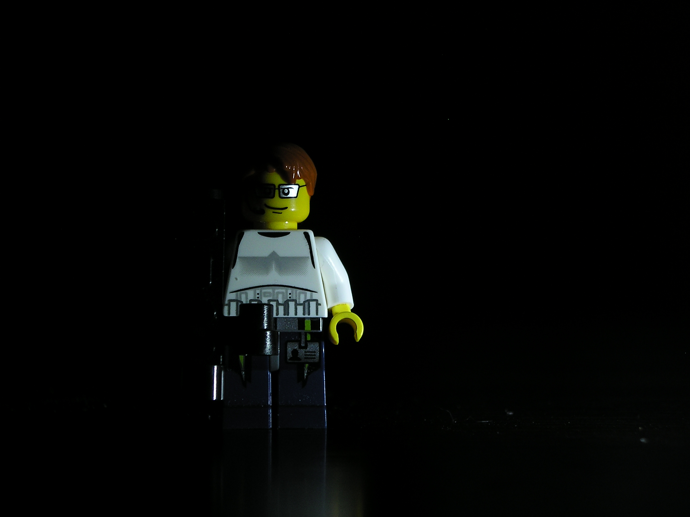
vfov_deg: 15.1
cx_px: 345
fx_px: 1952
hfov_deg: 20.0
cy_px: 258
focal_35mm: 98
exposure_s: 1/81
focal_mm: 20.4
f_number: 3.8
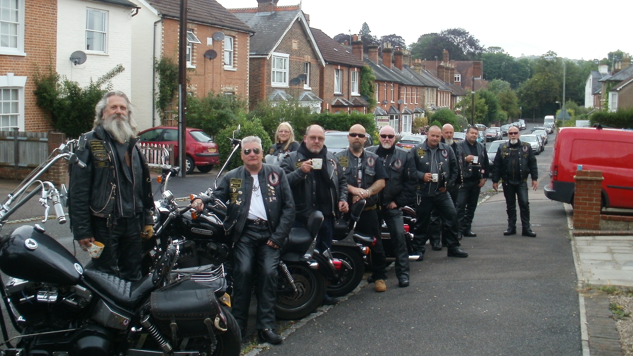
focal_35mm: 40
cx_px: 320
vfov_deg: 29.7
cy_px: 158
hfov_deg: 50.5
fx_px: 671
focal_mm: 6.3
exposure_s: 1/125
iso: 100
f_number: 3.5
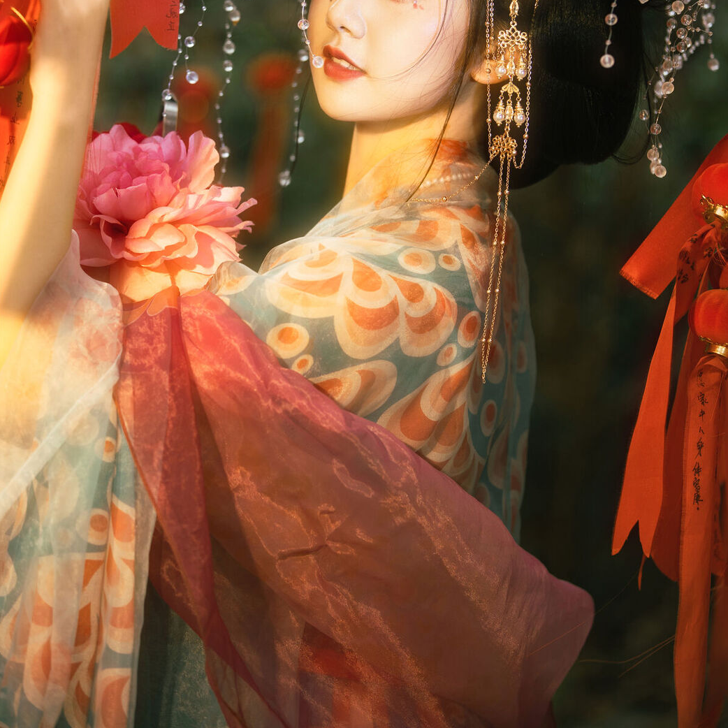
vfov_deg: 13.3
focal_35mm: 131
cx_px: 365
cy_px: 188
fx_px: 3117
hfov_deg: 13.3
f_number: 2.8
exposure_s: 1/250
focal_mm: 102
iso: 320
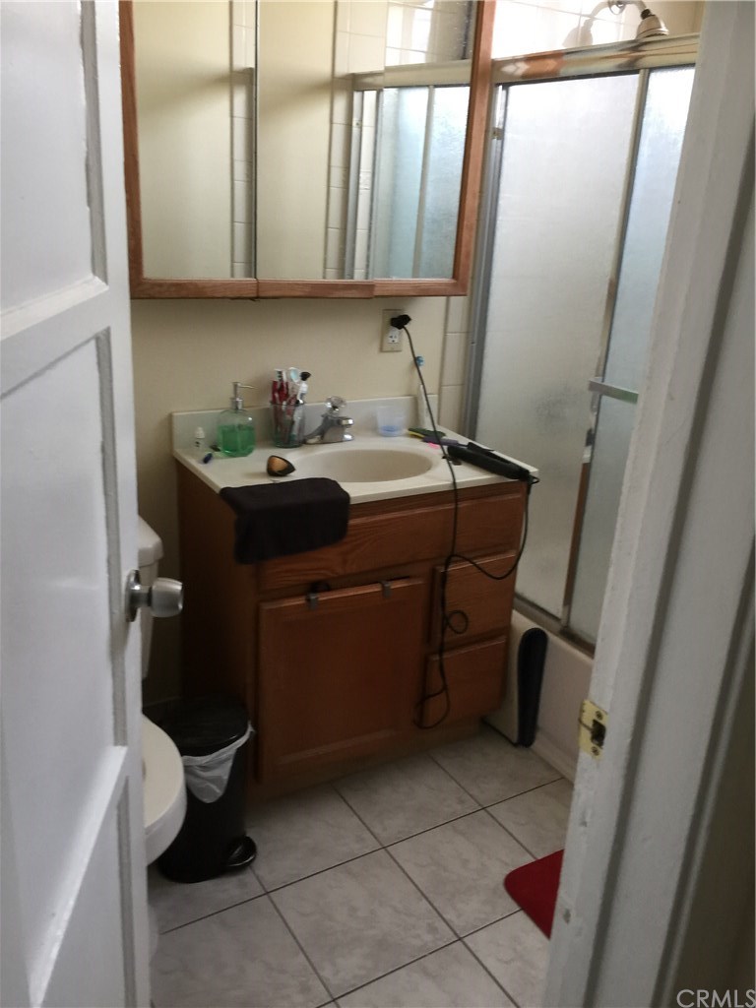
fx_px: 844
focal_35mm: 29
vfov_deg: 61.7
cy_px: 504
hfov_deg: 48.2
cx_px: 378
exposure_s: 1/15
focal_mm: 4.15
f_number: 2.2
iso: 40
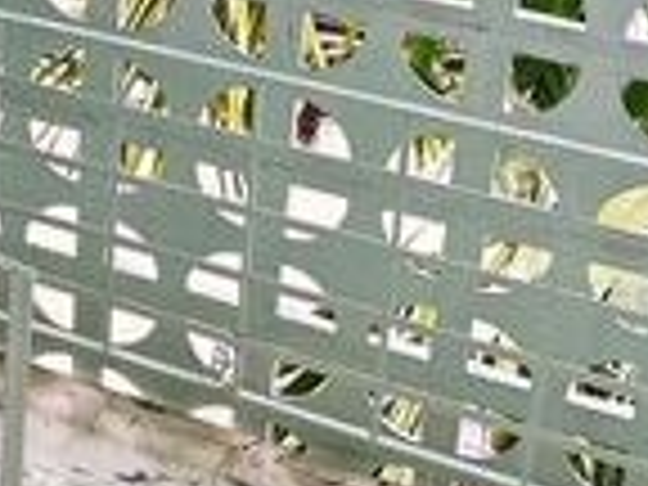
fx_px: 1853
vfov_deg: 14.7
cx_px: -153
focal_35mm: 99
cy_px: -11
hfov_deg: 18.7
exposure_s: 1/120
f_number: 1.78
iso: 80
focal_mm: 6.76
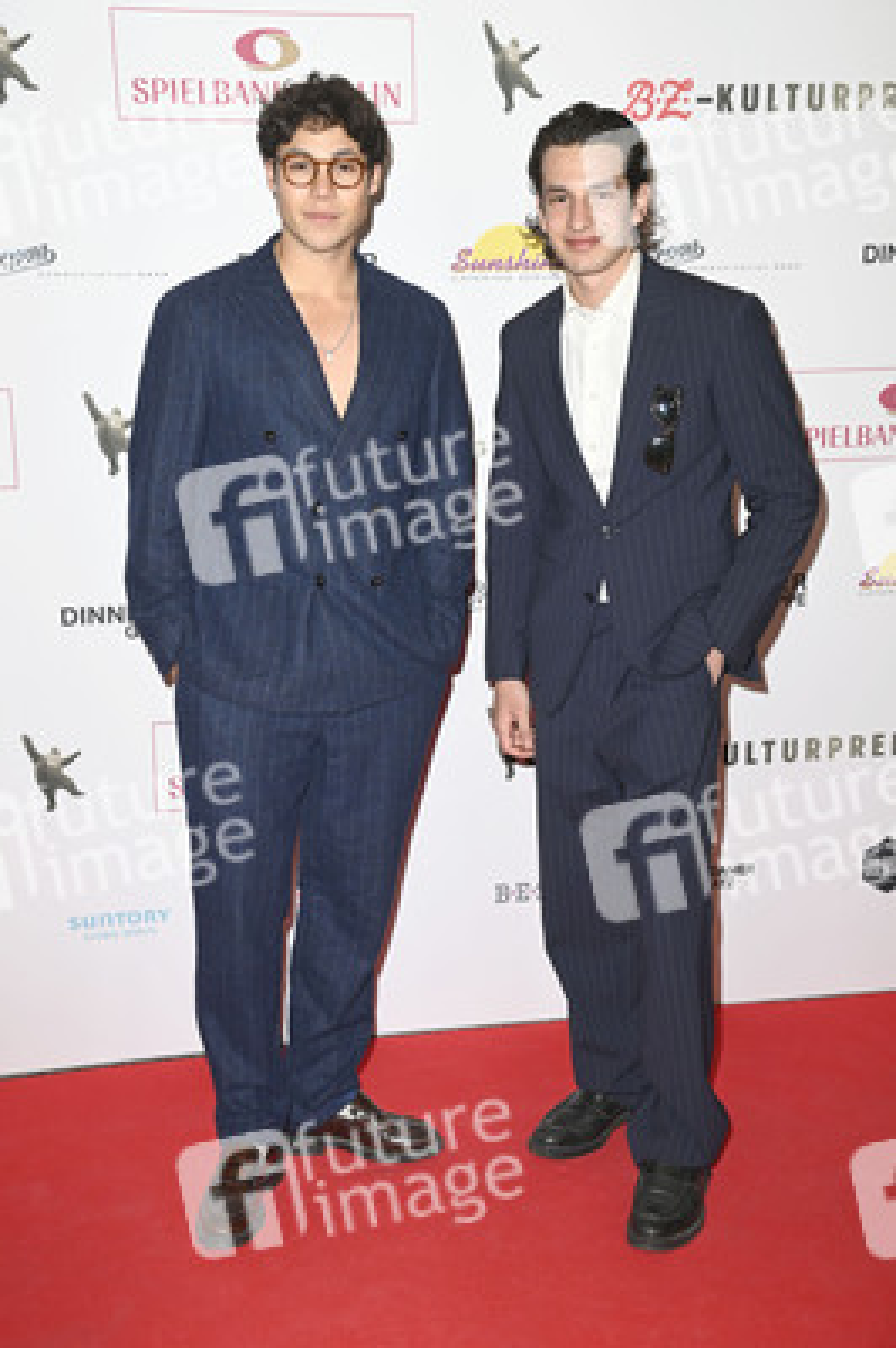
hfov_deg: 28.0
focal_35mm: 48
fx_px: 1795
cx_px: 448
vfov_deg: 41.1
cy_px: 674
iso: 500
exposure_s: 1/250
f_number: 5.6
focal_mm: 48
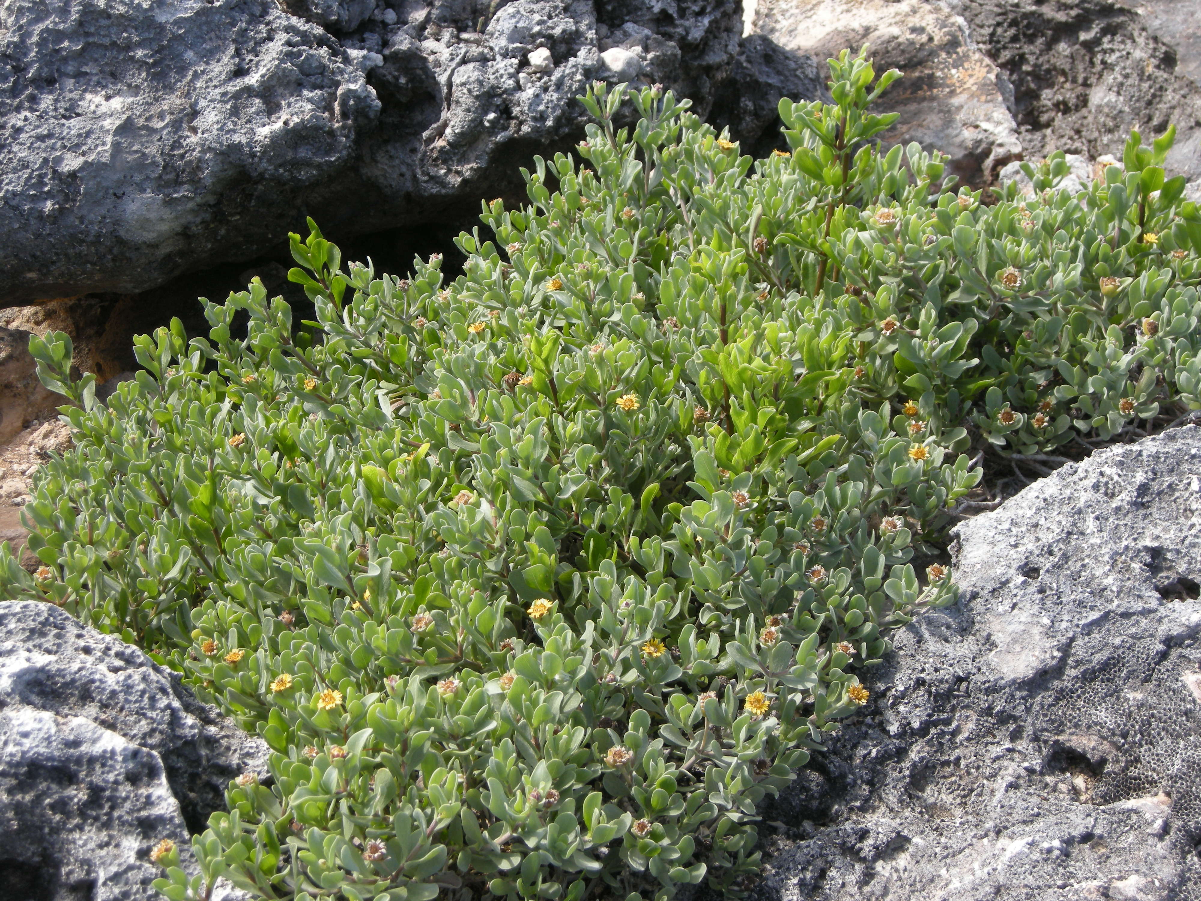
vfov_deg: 19.9
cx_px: 600
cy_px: 450
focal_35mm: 74
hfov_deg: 26.3
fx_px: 2567
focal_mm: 15.7
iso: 64
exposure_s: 1/107
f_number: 4.8
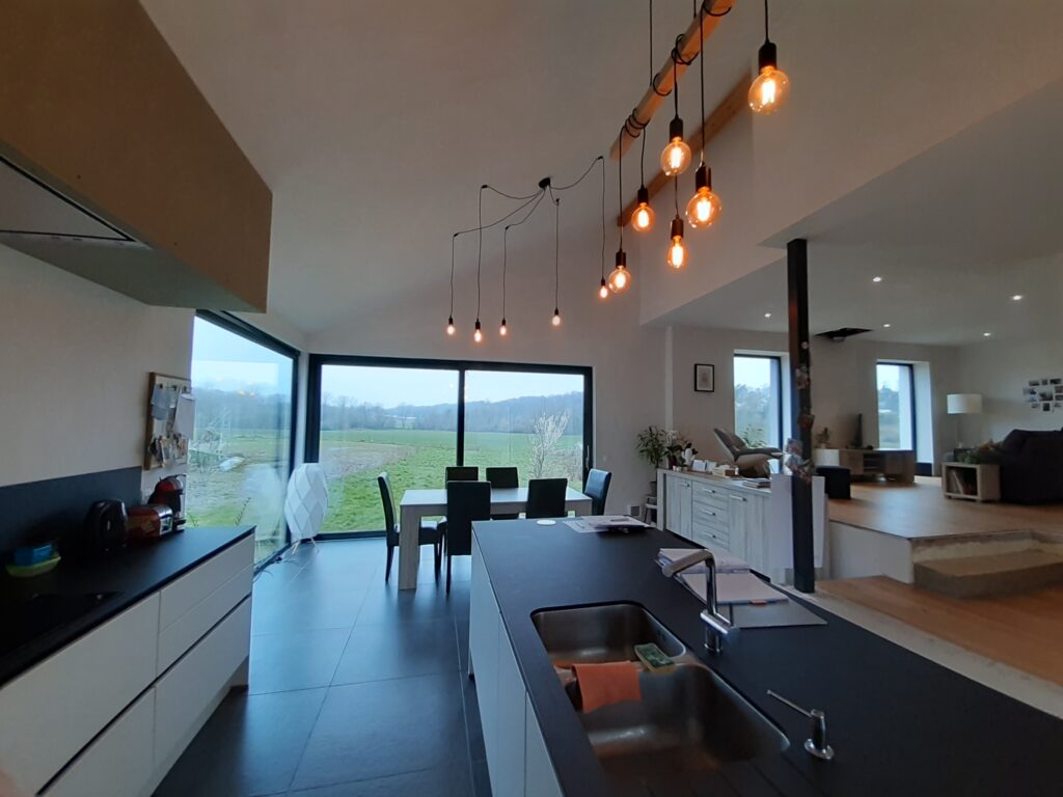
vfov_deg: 89.9
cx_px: 532
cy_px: 398
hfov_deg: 106.2
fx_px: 399
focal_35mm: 13
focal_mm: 1.13
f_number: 2.2
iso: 64
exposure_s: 1/100
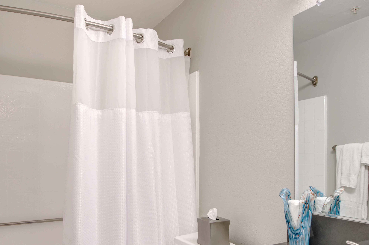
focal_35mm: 27
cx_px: 175
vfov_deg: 46.7
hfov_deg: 67.4
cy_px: 175
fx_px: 277
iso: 400
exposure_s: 1/25
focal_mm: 16
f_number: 8
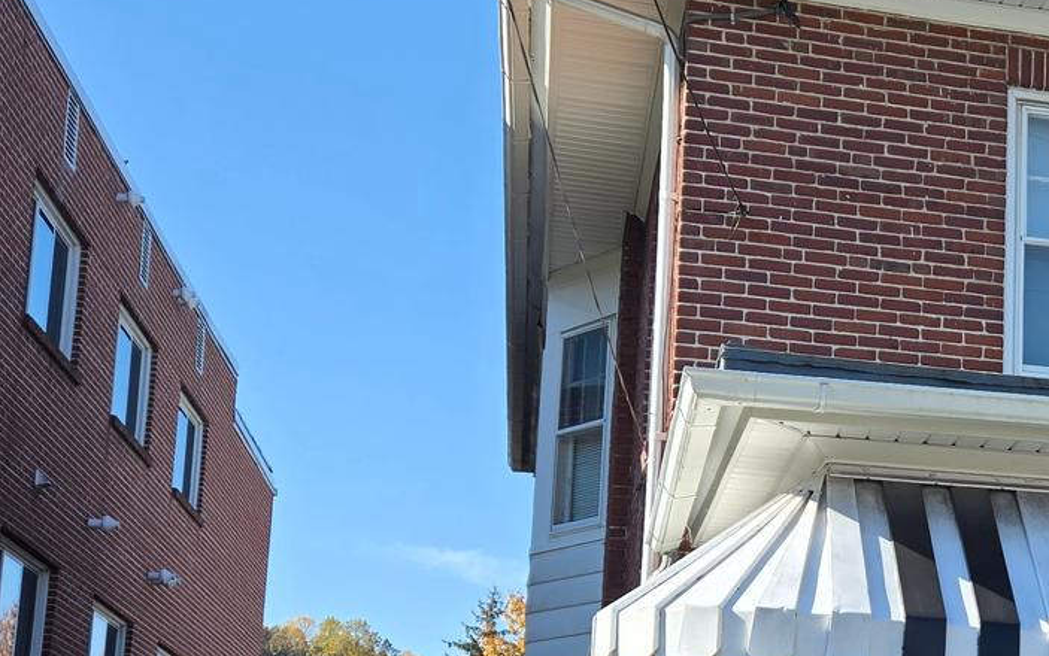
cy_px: 598
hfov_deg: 26.4
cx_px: 1194
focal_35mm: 71
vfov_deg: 18.1
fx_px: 2031
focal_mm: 5.4
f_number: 1.8
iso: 25
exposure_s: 1/1064
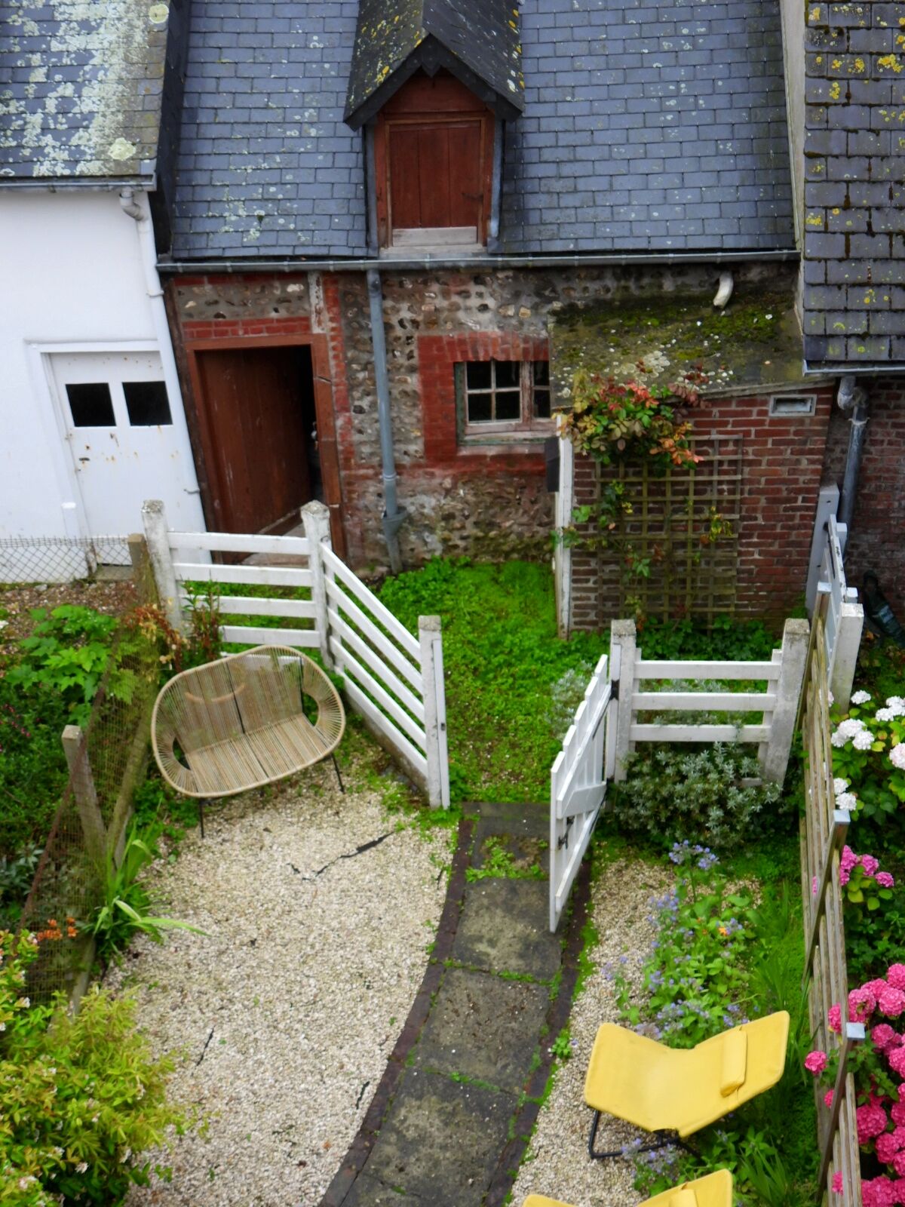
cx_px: 452
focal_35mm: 47
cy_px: 604
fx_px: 1638
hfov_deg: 30.9
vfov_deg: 40.4
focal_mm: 8.4
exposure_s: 1/80
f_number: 3.2
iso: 100
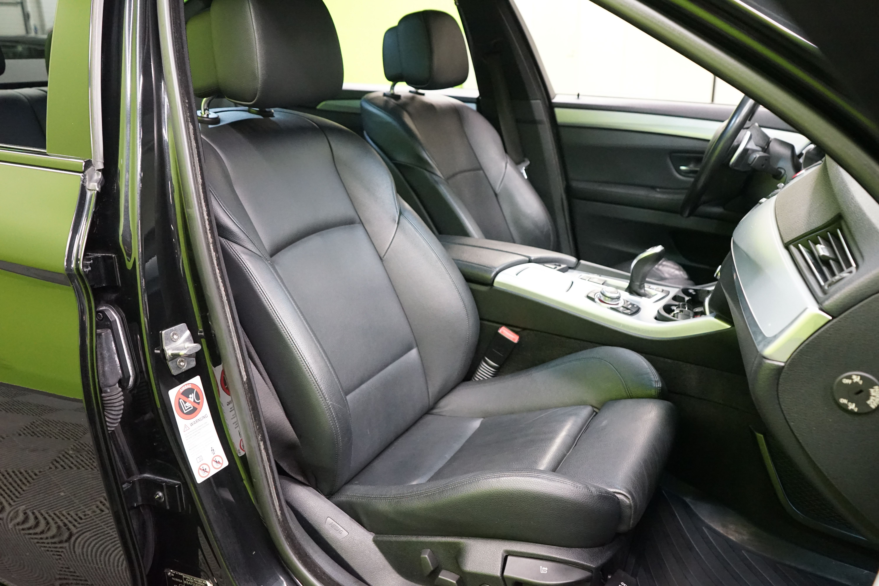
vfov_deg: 45.0
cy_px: 293
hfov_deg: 63.7
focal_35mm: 29
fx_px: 708
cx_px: 440
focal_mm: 29
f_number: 5
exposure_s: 1/60
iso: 6400
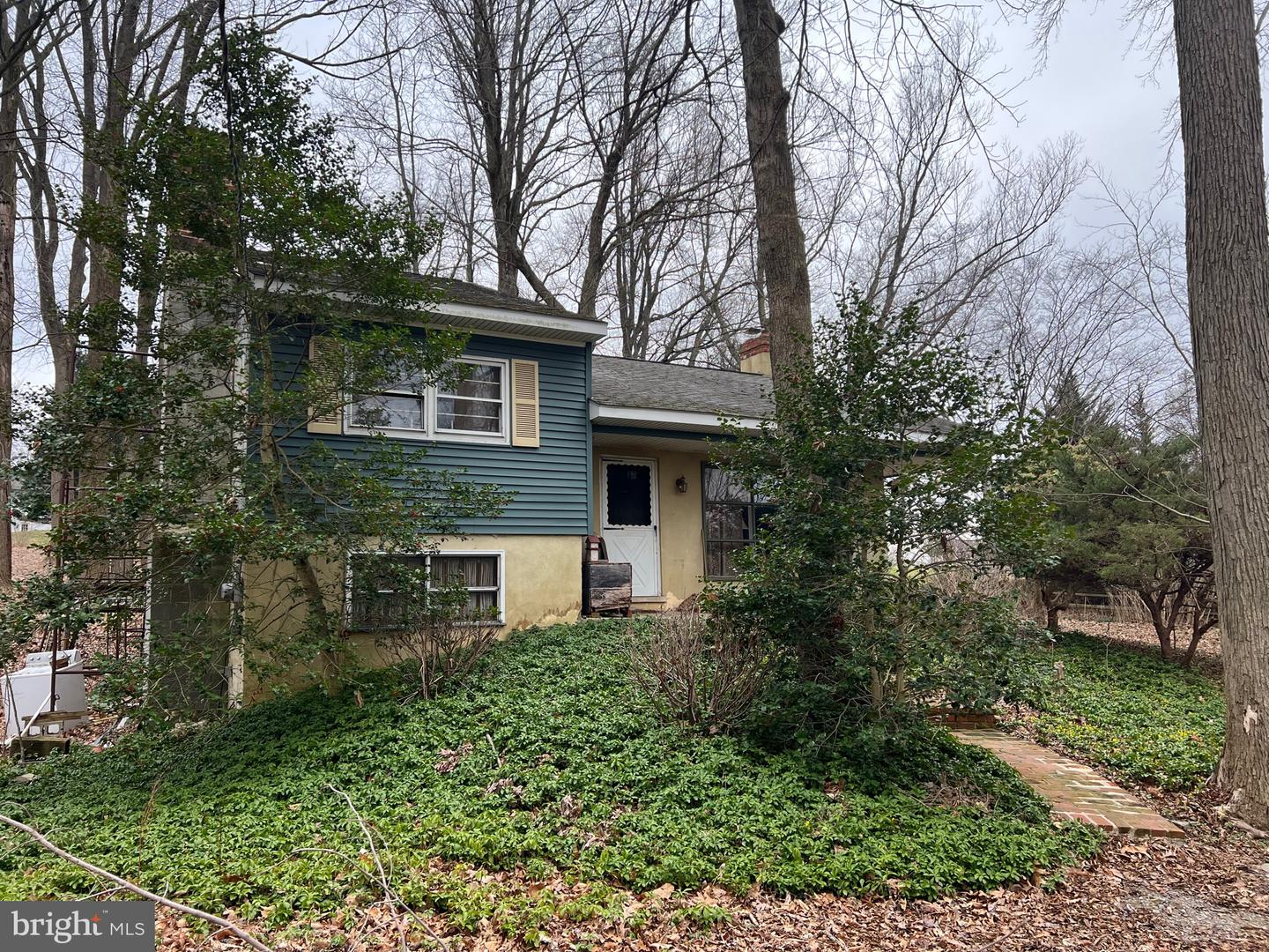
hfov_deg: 67.3
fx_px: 953
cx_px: 634
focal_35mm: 26
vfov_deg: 53.1
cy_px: 476
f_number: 1.5
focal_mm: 5.7
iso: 50
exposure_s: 1/808
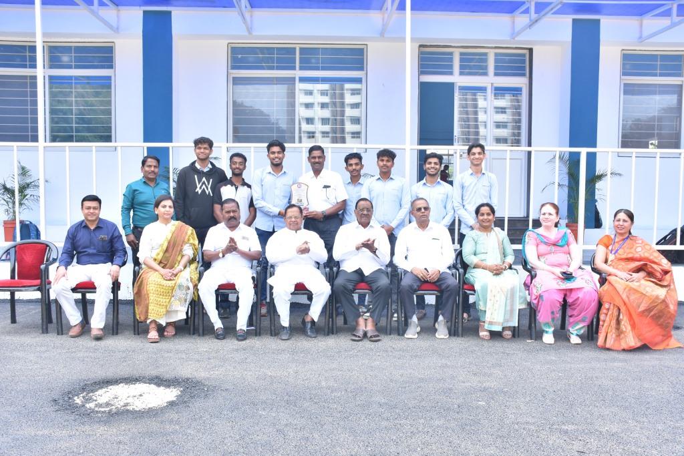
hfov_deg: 57.2
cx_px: 342
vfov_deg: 40.0
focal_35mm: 33
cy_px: 228
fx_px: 627
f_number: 7.1
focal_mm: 22
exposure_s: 1/100
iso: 250
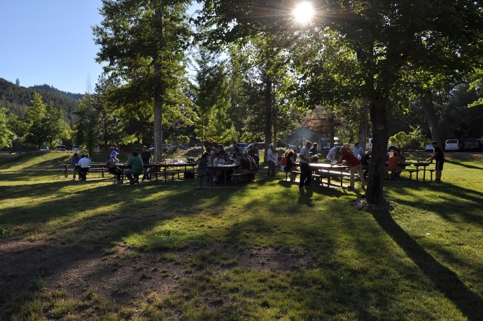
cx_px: 242
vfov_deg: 47.8
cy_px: 160
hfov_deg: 67.5
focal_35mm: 27
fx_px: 362
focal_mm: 18
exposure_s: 1/320
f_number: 9
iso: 200
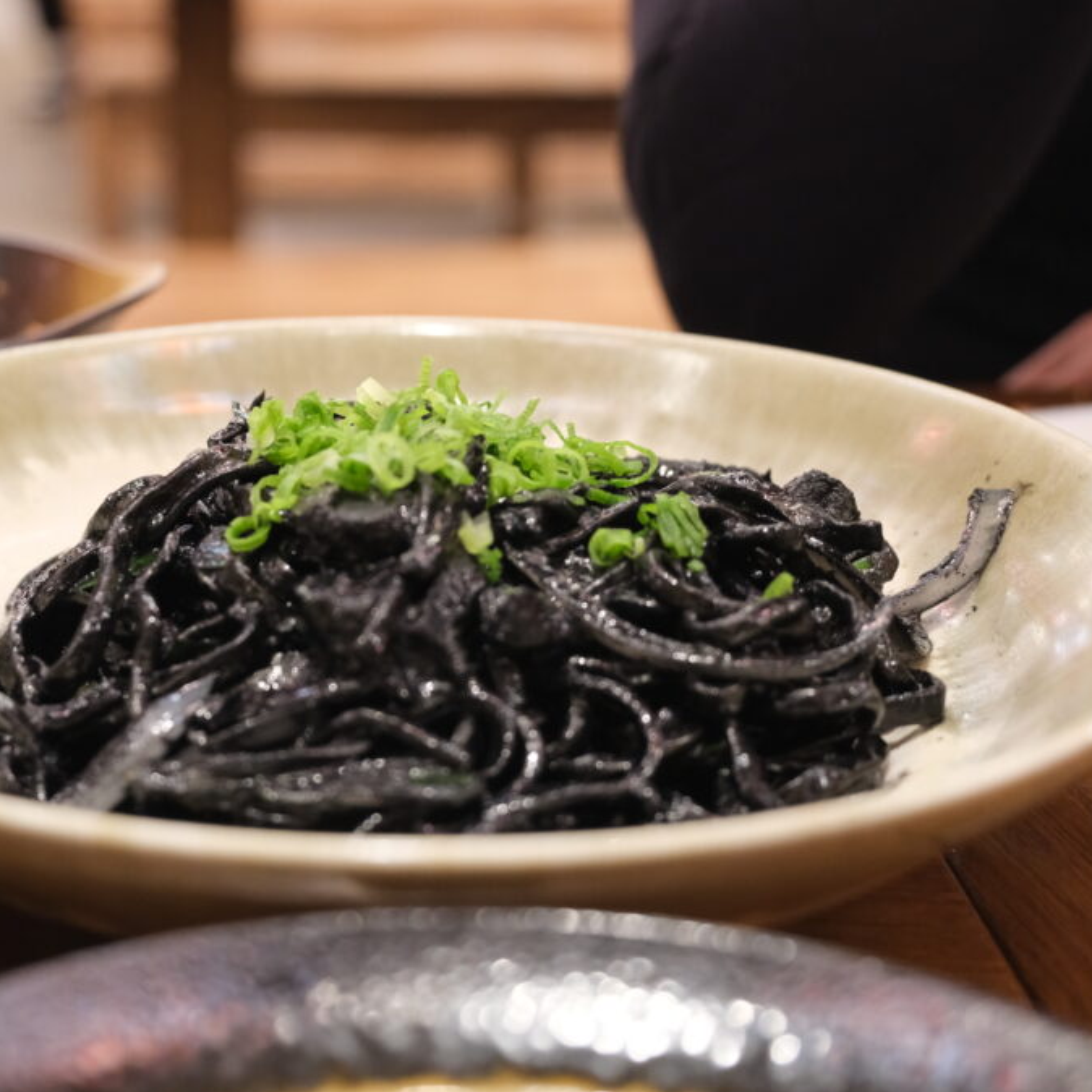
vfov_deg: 27.7
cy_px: 552
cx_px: 382
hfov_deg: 27.6
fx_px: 2213
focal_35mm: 62
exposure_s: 1/100
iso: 2500
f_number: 3.8
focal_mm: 32.3
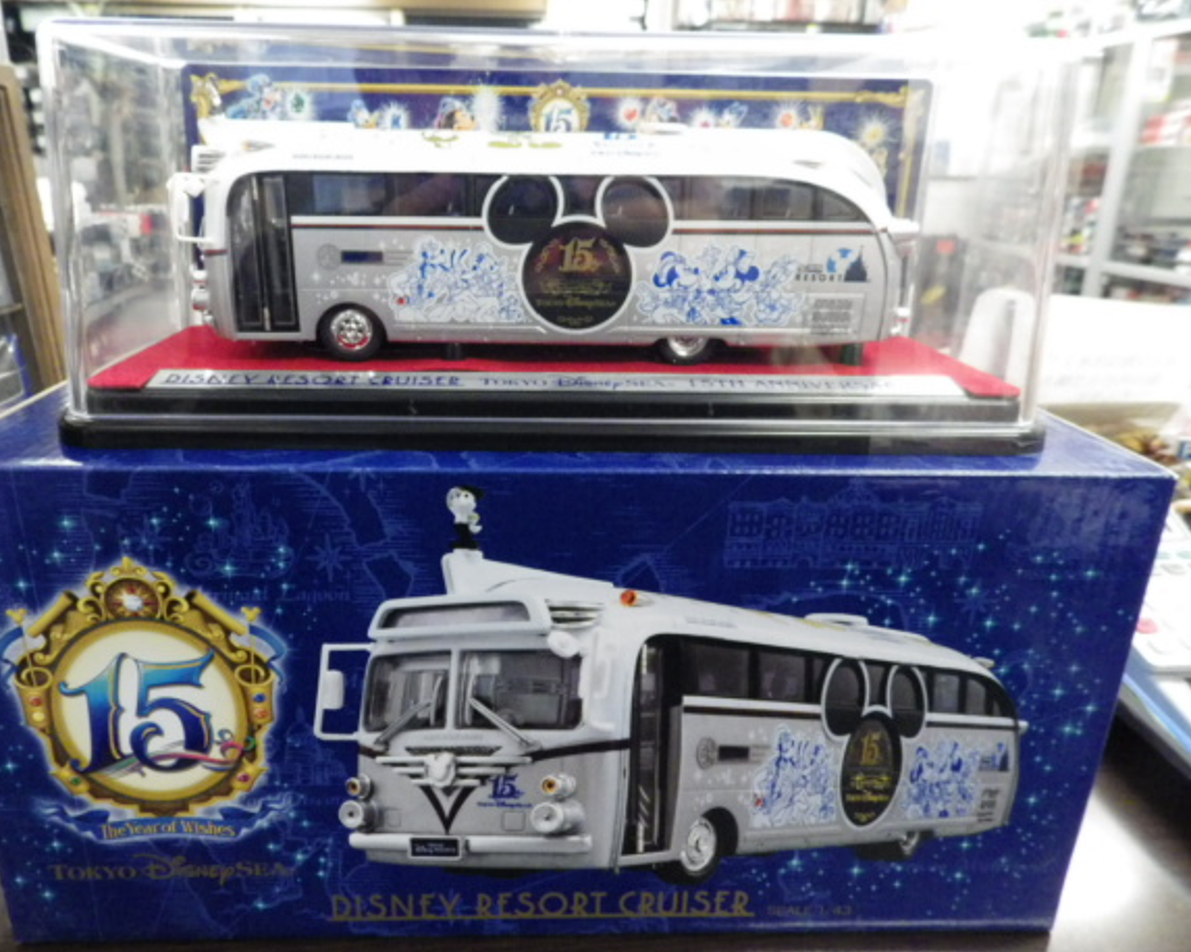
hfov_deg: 70.1
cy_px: 482
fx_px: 846
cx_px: 538
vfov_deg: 58.7
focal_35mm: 24
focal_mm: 4
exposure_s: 1/45
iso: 800
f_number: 3.1
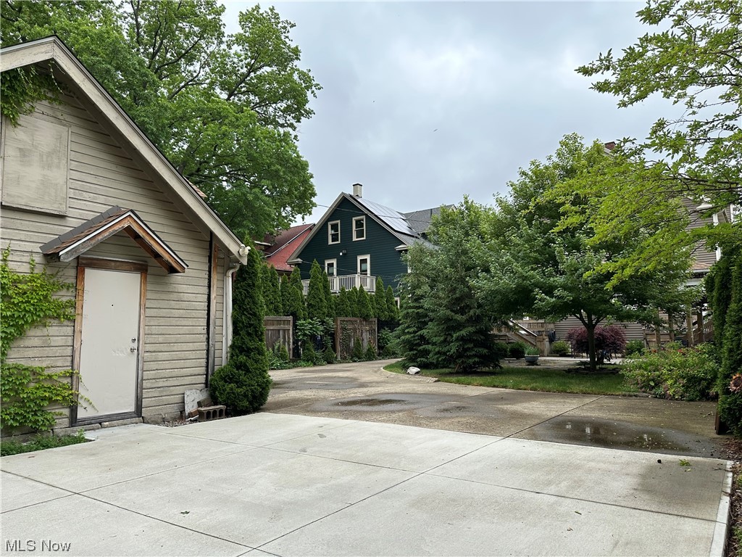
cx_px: 371
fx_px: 514
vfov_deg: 56.8
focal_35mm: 24
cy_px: 278
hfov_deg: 71.6
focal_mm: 6.86
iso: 80
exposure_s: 1/1062
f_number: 1.78
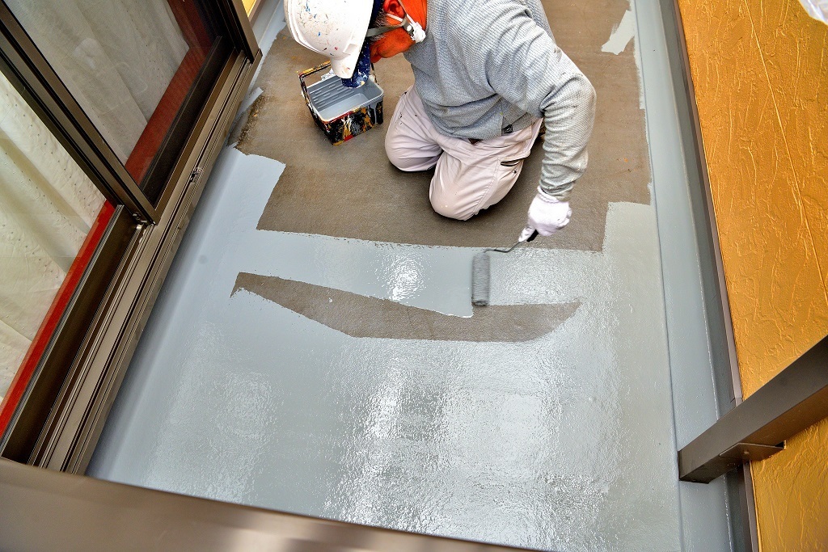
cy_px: 276
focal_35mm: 24
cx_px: 414
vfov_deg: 53.1
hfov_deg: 73.7
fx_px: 552
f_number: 7.1
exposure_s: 1/200
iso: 400
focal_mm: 24
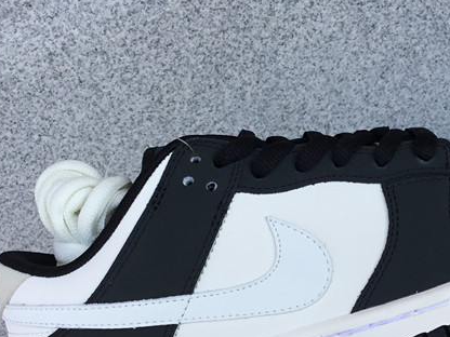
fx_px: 871
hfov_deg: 28.8
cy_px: 205
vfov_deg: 21.9
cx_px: 299
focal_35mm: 67
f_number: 2.4
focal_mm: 3.3
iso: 25
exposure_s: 1/420
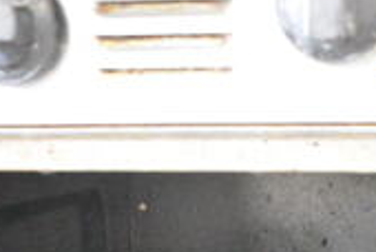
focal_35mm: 97
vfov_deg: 13.2
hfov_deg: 20.9
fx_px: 1015
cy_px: 398
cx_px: 270
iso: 14400
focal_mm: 18
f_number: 3.5
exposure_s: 1/30
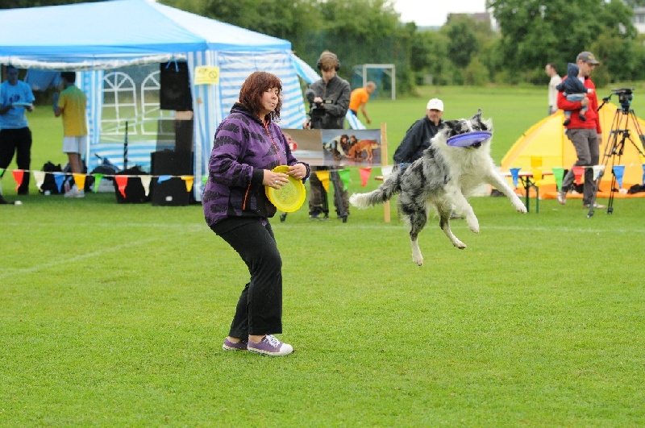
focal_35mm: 120
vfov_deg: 11.4
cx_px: 322
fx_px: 2147
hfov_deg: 17.1
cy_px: 214
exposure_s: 1/1000
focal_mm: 80
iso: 500
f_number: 2.8
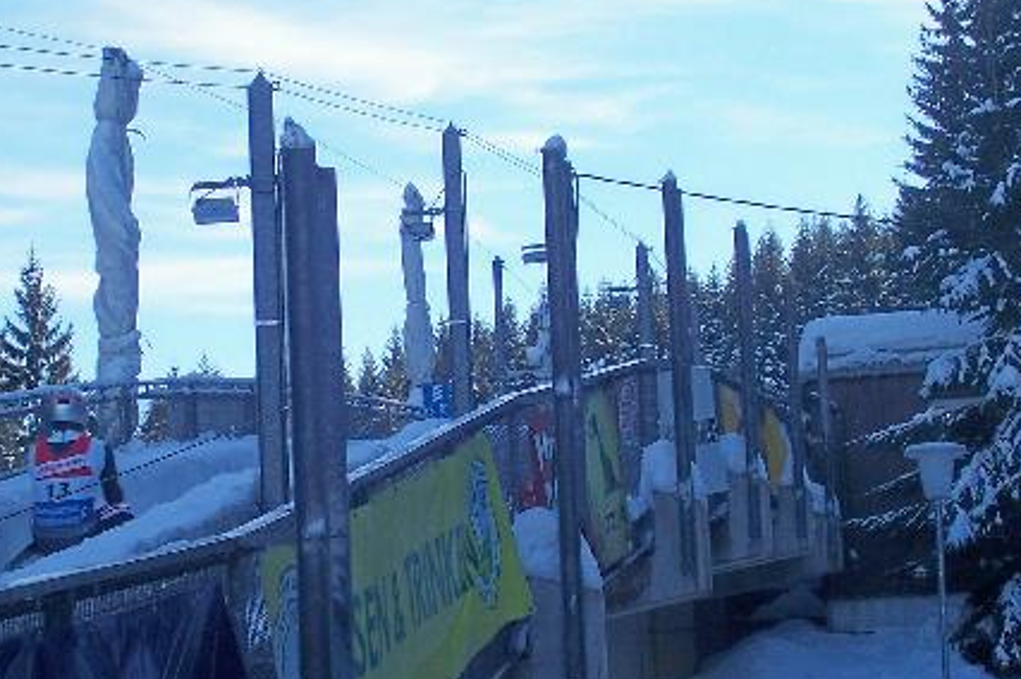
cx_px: 383
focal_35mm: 113
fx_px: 3202
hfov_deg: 18.1
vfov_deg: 12.1
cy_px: 356
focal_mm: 13.5
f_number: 4.1
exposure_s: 1/350
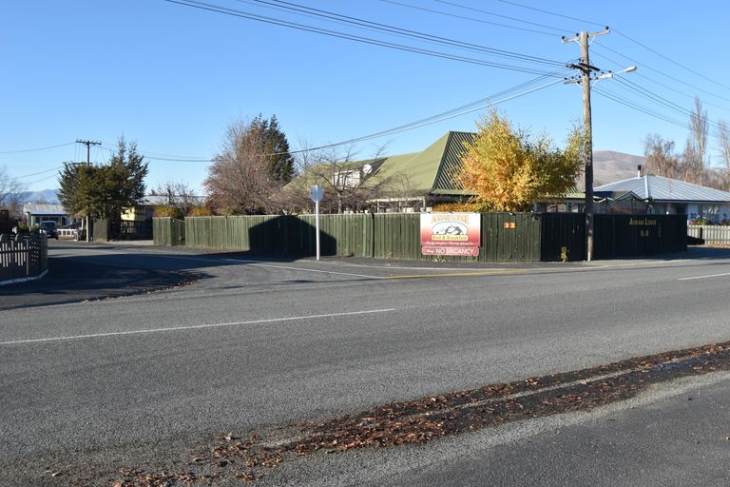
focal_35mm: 36
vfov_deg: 36.9
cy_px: 244
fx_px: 730
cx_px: 365
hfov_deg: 53.1
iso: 200
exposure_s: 1/320
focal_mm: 24
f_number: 9
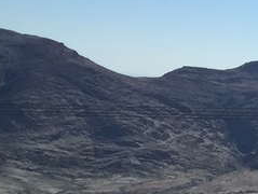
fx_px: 1157
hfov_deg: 10.4
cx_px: 682
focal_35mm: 155
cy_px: 194
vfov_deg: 9.5
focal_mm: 4.15
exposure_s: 1/565
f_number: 2.2
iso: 32
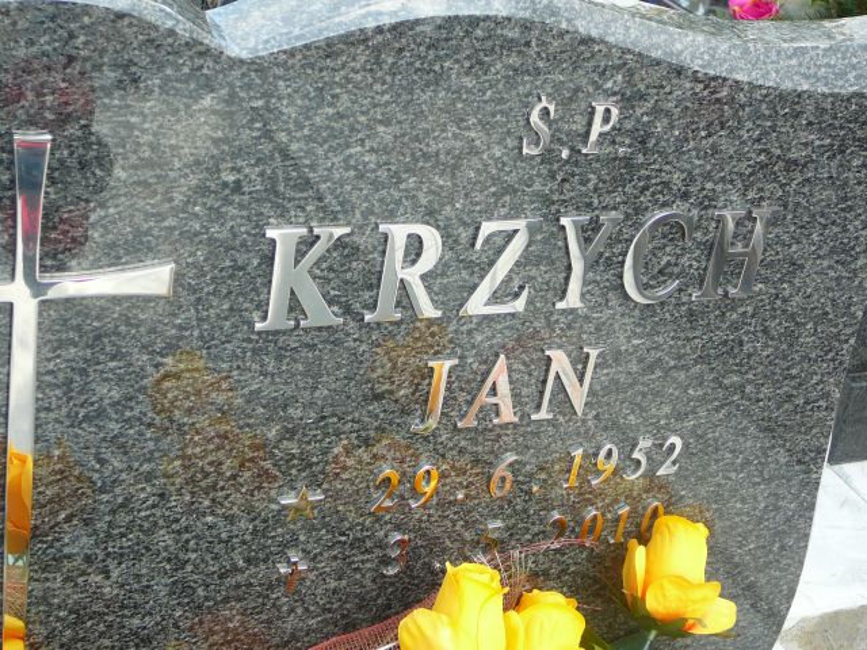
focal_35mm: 59
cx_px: 434
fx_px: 1478
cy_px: 325
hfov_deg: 32.7
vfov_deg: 24.8
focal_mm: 8.7
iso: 80
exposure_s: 1/100
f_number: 3.5
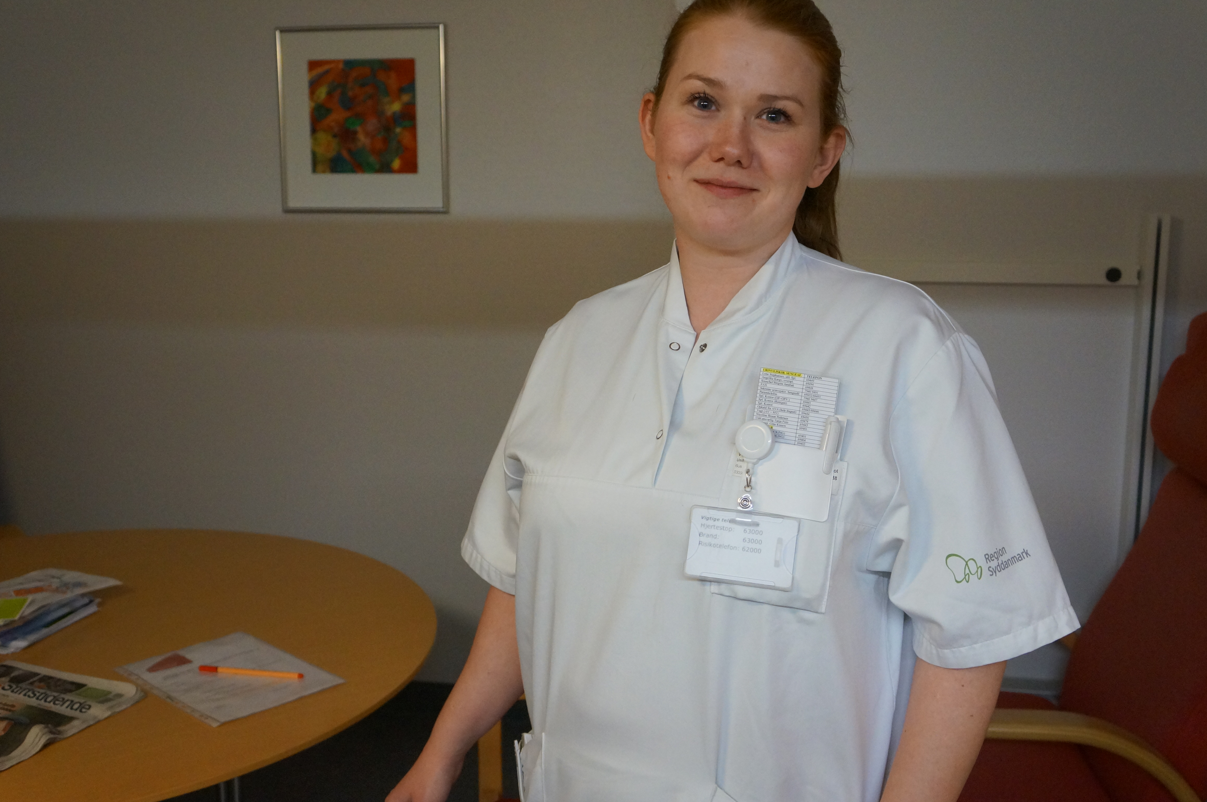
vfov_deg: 36.3
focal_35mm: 37
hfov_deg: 52.5
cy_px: 390
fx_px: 1223
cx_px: 596
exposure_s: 1/160
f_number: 4
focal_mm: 23
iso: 2000
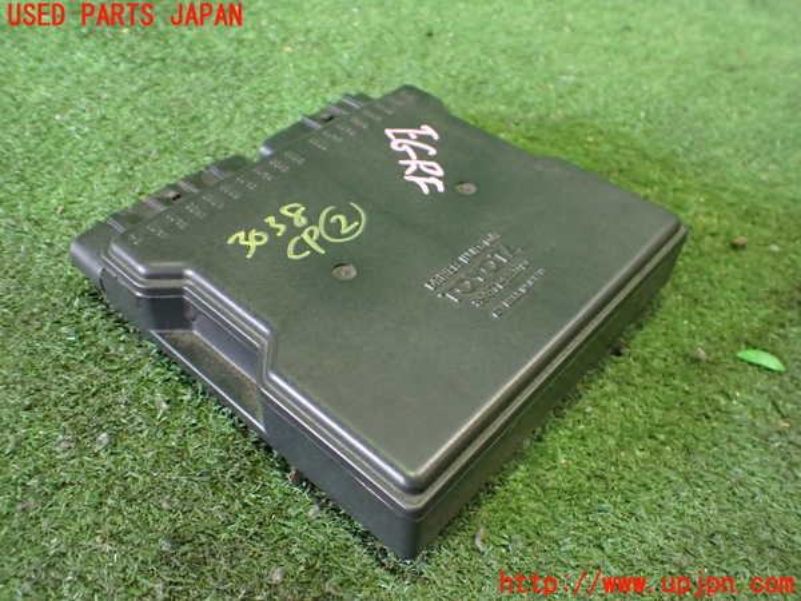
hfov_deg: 60.0
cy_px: 300
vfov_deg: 46.8
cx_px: 400
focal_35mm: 30
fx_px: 694
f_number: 2.3
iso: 1000
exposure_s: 1/30
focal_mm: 5.4
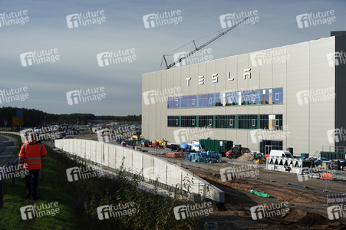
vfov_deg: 28.0
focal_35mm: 48
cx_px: 173
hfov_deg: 41.1
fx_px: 461
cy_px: 115
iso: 100
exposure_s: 1/125
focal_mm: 48
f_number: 8
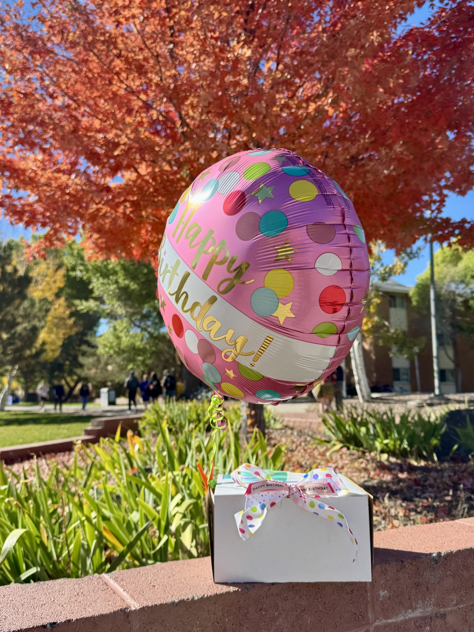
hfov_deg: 56.8
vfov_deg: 71.6
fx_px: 438
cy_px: 316
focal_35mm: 24
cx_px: 237
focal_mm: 6.76
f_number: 1.78
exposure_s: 1/2252
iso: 80
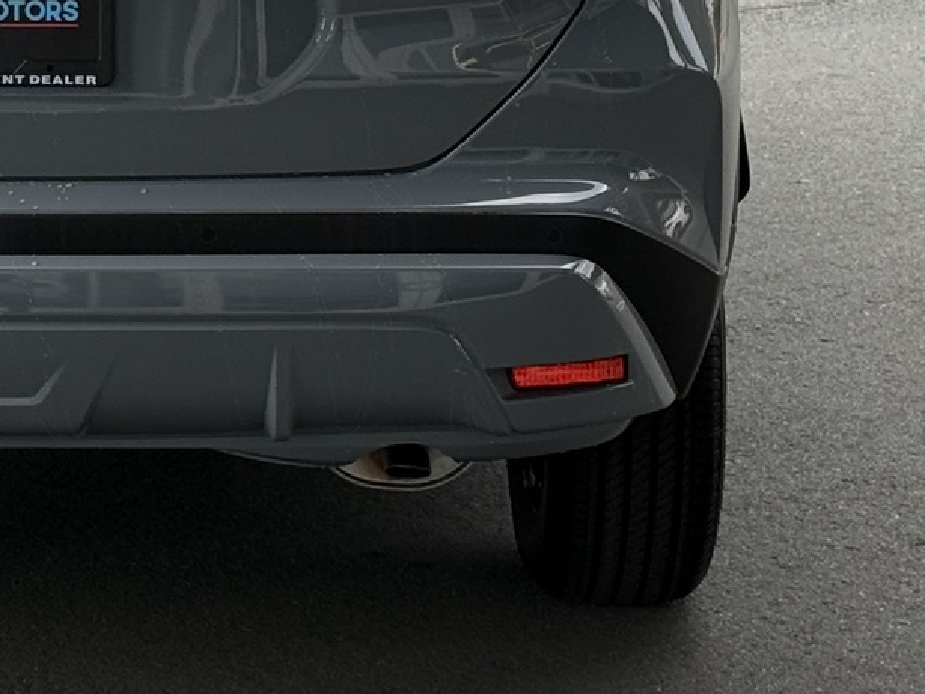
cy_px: -108
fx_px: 4277
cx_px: -95
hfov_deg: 12.1
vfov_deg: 9.2
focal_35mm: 160
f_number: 1.78
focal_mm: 6.76
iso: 64
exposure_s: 1/885
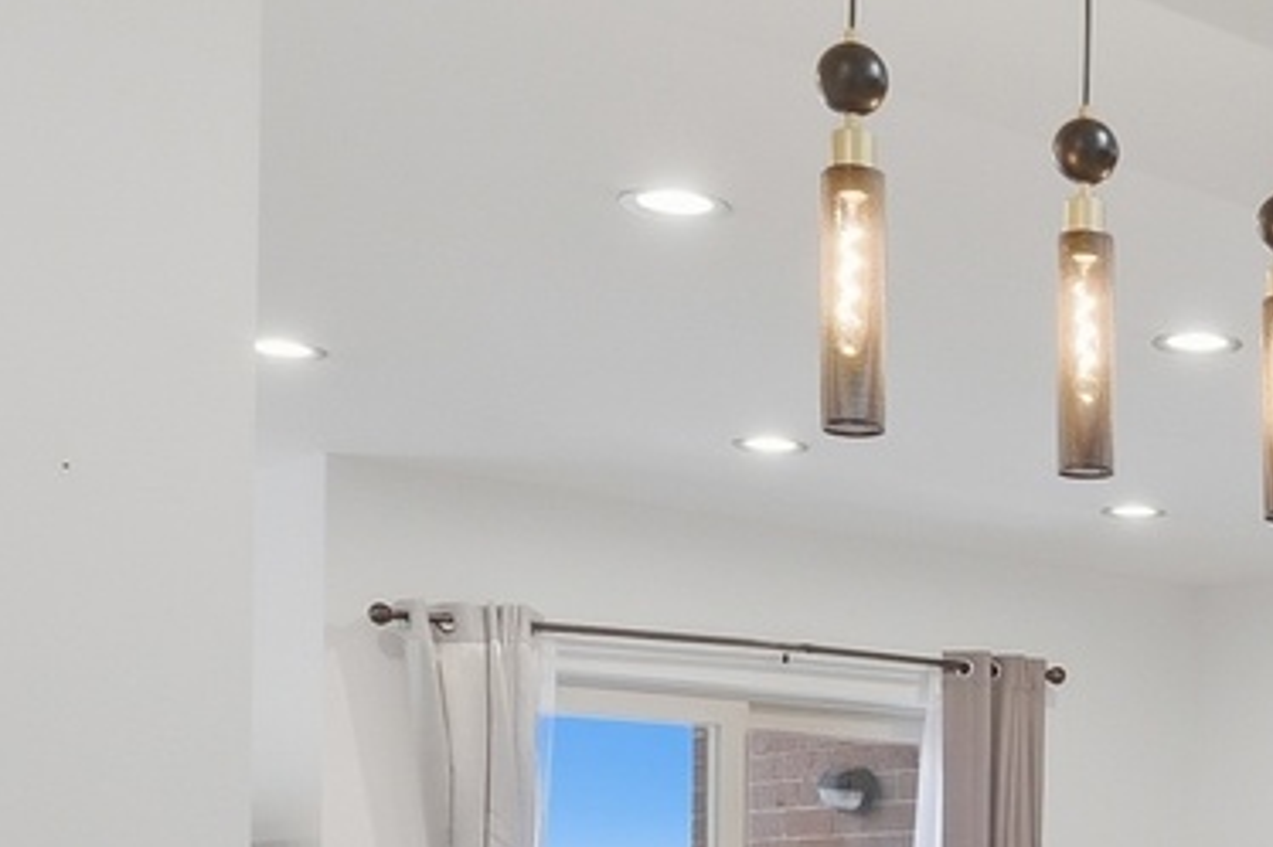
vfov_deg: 19.9
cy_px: 959
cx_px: 1343
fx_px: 2297
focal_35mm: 65
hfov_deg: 28.6
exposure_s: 1/300
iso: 640
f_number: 7.1
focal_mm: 10
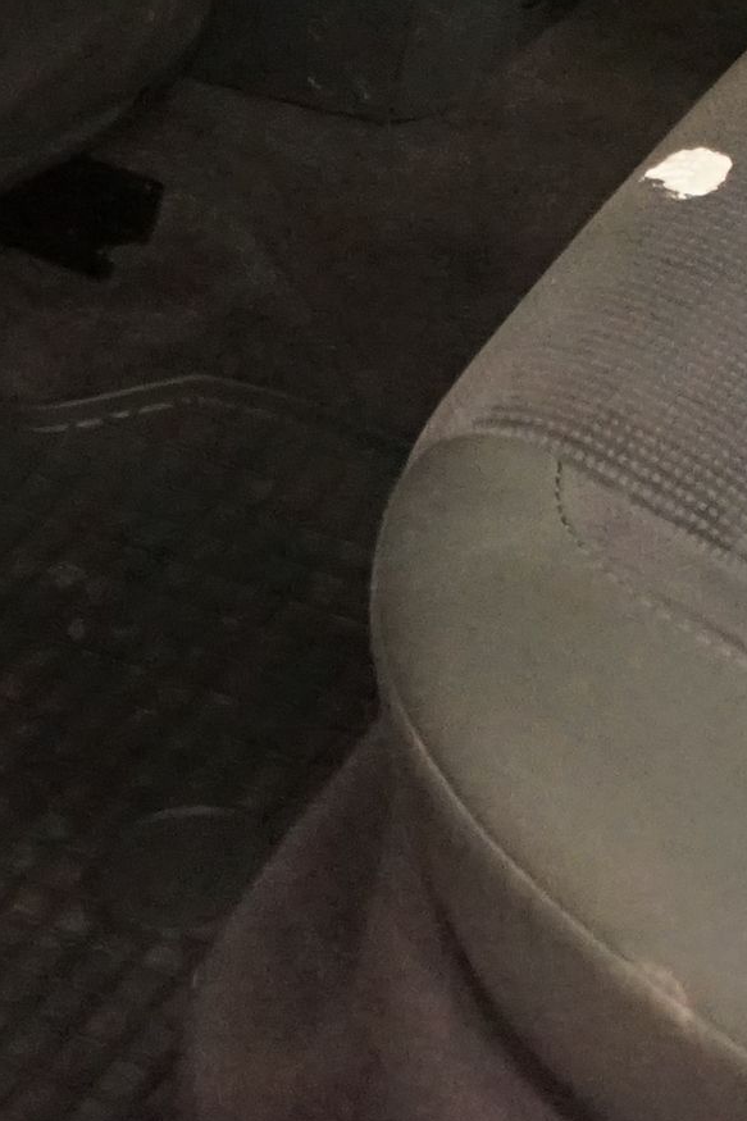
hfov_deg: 10.6
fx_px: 3923
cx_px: 1024
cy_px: -525
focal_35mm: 126
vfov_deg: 15.1
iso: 6400
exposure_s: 1/40
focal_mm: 28
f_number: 3.5
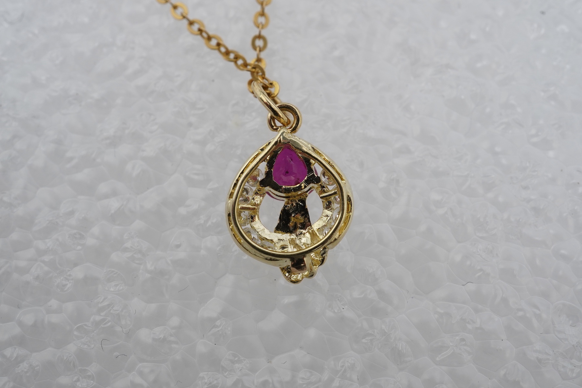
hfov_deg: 43.6
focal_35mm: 45
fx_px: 728
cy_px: 194
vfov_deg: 29.9
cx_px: 291
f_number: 22
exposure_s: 1/125
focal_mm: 30
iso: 640
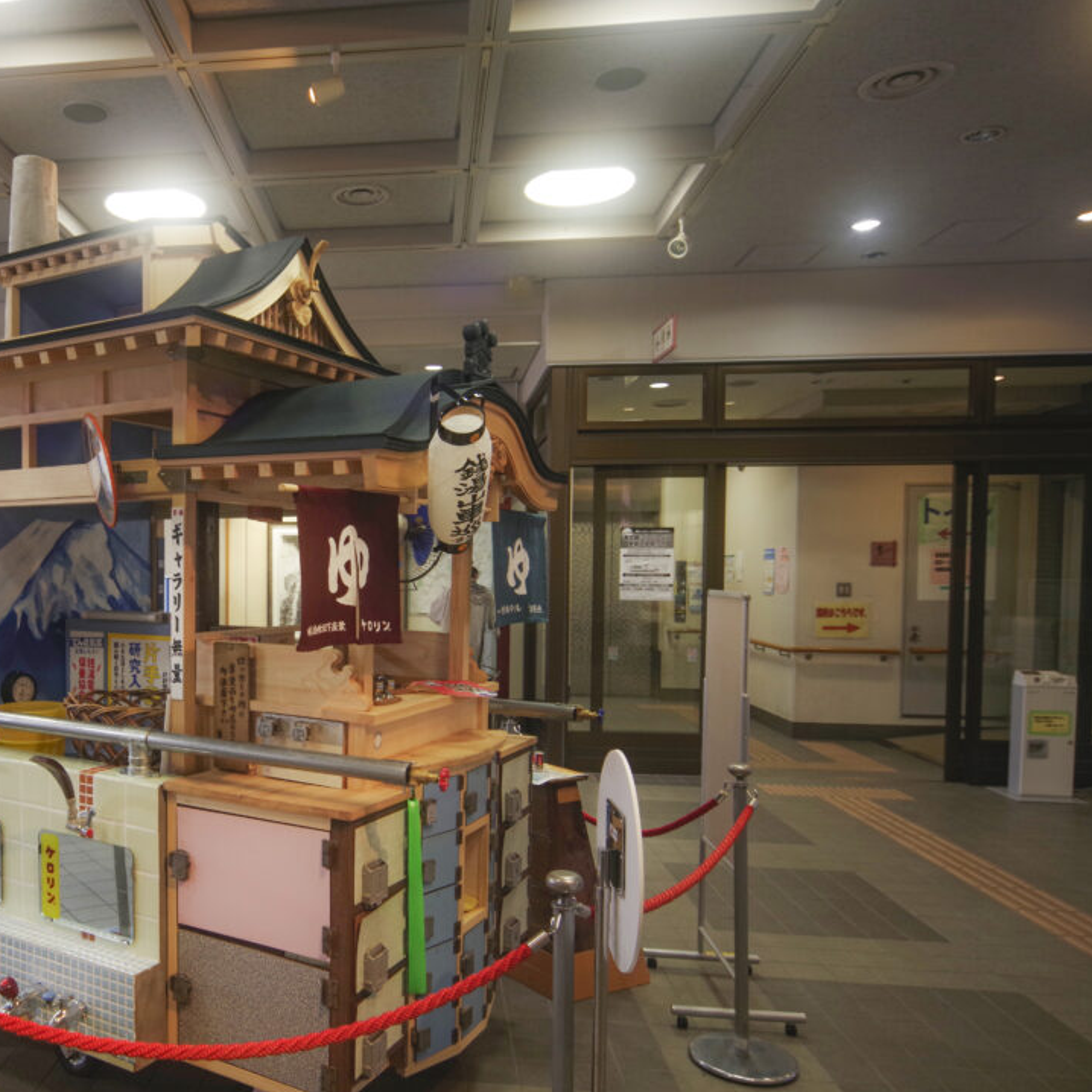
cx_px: 284
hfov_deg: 56.4
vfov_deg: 58.9
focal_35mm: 27
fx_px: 964
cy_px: 608
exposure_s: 1/13
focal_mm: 19
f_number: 9
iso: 640
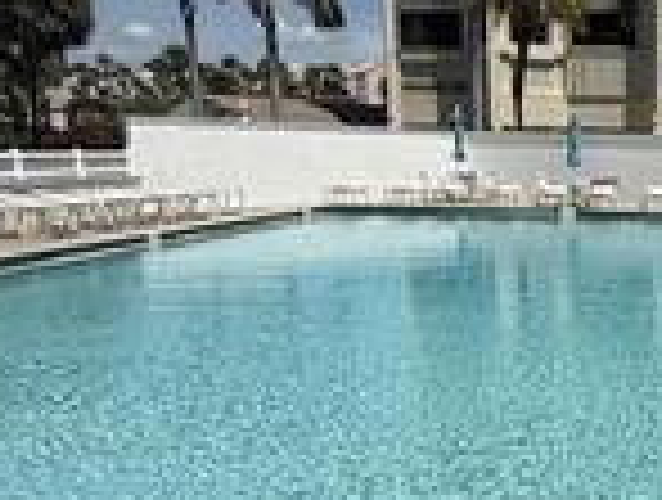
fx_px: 728
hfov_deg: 39.9
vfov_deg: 36.9
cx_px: 725
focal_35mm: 38
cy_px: 378
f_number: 2.2
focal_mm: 2.22
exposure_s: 1/6173
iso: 50
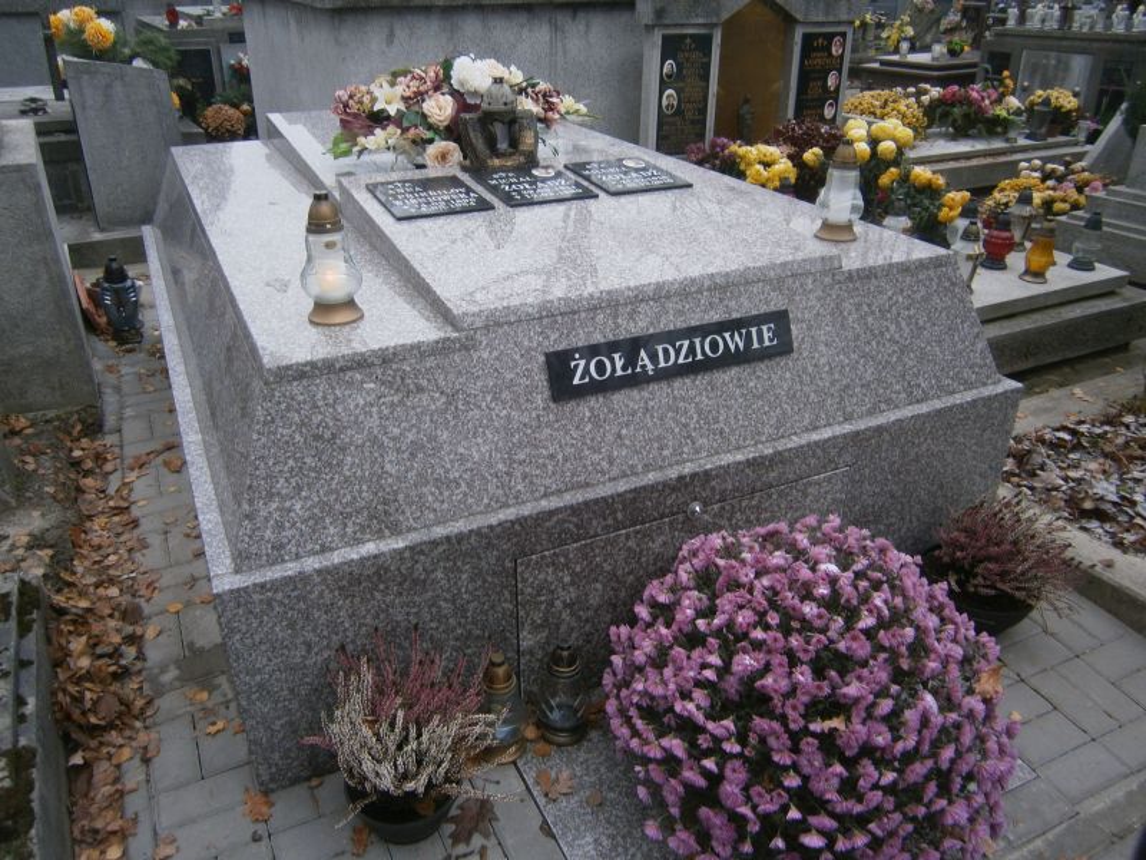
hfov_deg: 67.3
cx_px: 573
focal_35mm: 26
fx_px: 861
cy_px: 430
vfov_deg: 53.1
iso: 80
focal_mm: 4.7
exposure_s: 1/60
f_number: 2.8
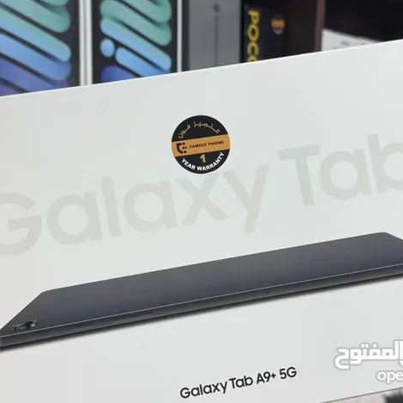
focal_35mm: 29
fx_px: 382
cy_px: 197
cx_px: 206
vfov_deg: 55.6
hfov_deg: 55.6
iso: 64
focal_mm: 6.76
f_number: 1.78
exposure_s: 1/246
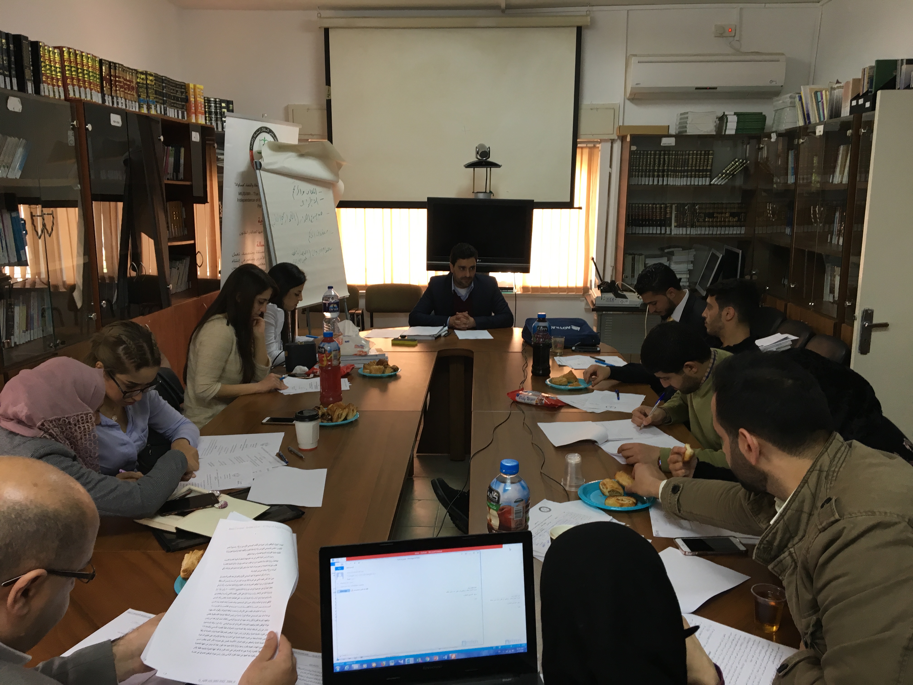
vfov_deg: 48.2
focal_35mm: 29
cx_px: 456
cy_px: 342
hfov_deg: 61.7
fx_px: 765
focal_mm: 4.15
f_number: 2.2
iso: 64
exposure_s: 1/33
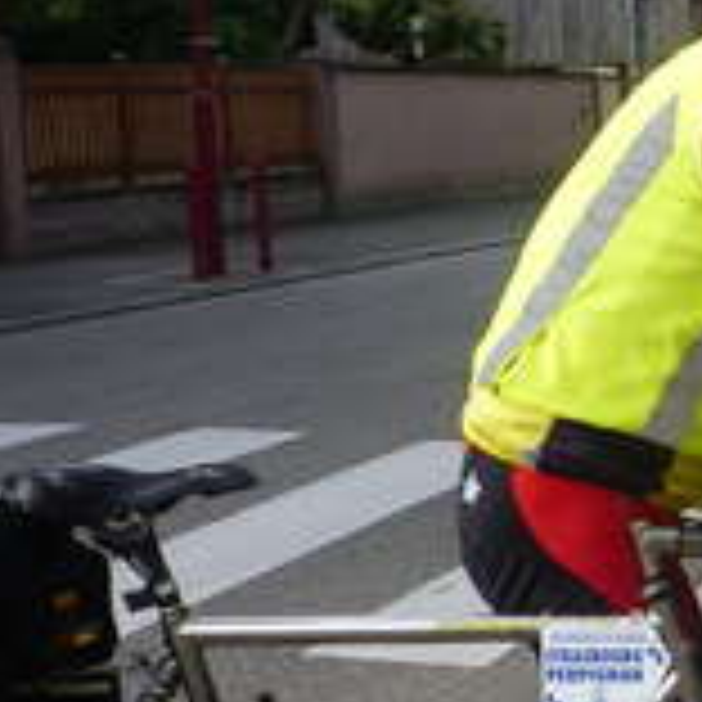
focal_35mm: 85
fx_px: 1950
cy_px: 495
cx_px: 950
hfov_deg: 18.7
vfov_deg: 20.3
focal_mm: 4.1
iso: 80
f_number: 4
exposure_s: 1/250
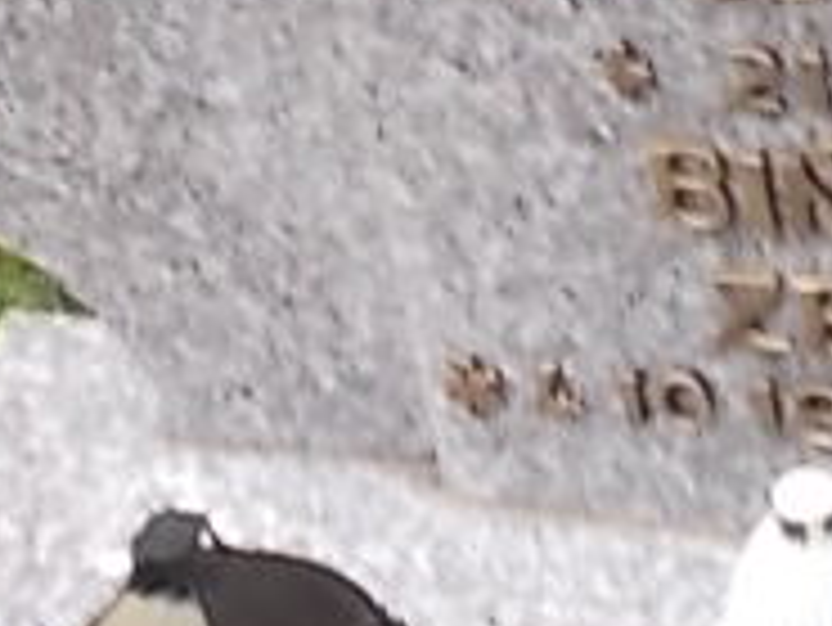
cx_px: 585
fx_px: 3247
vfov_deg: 10.6
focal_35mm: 135
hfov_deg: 14.6
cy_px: -284
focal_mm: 6.9
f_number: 3.9
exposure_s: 1/30
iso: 140
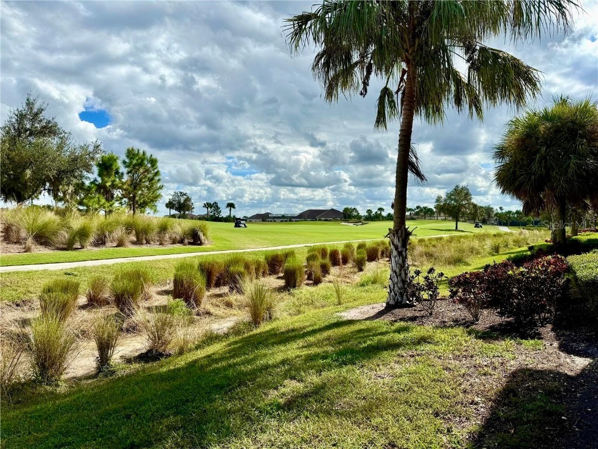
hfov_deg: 71.6
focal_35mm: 24
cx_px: 299
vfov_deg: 56.8
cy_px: 224
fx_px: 415
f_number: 1.78
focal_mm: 6.76
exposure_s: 1/6173
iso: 80
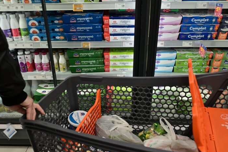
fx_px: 196
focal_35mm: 31
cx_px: 109
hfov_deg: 60.3
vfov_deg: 42.3
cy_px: 77
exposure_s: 1/640
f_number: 5
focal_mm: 28
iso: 2500
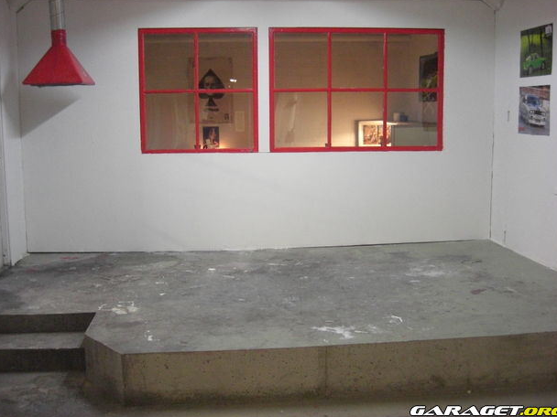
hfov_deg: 46.8
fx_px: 644
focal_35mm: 40
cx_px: 274
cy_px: 200
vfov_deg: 36.0
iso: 800
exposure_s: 1/50
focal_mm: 7.9
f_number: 2.8
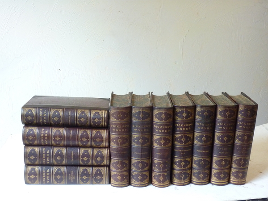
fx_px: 372
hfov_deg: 39.7
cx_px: 134
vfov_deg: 30.3
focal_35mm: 48
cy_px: 100
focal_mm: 7.9
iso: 400
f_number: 3.8
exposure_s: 1/30
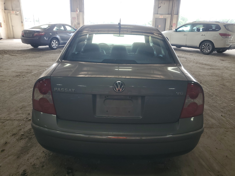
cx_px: 118
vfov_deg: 53.1
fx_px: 177
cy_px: 88
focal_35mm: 26
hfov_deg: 67.3
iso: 50
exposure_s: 1/141
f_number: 1.5
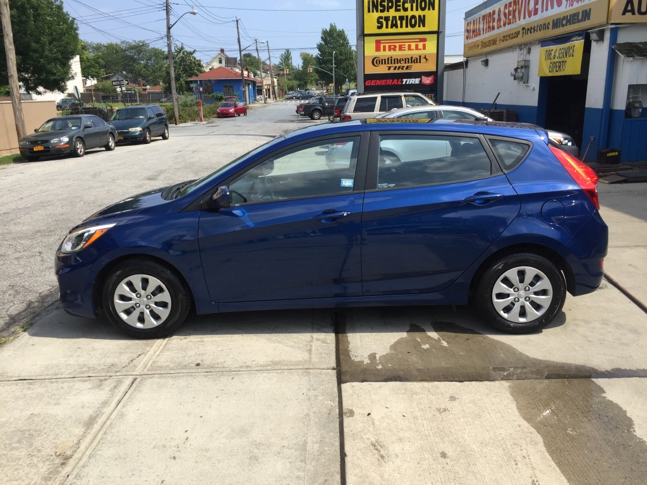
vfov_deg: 48.2
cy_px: 242
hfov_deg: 61.7
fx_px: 542
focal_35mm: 29
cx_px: 324
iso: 32
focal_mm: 4.15
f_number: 2.2
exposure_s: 1/1364
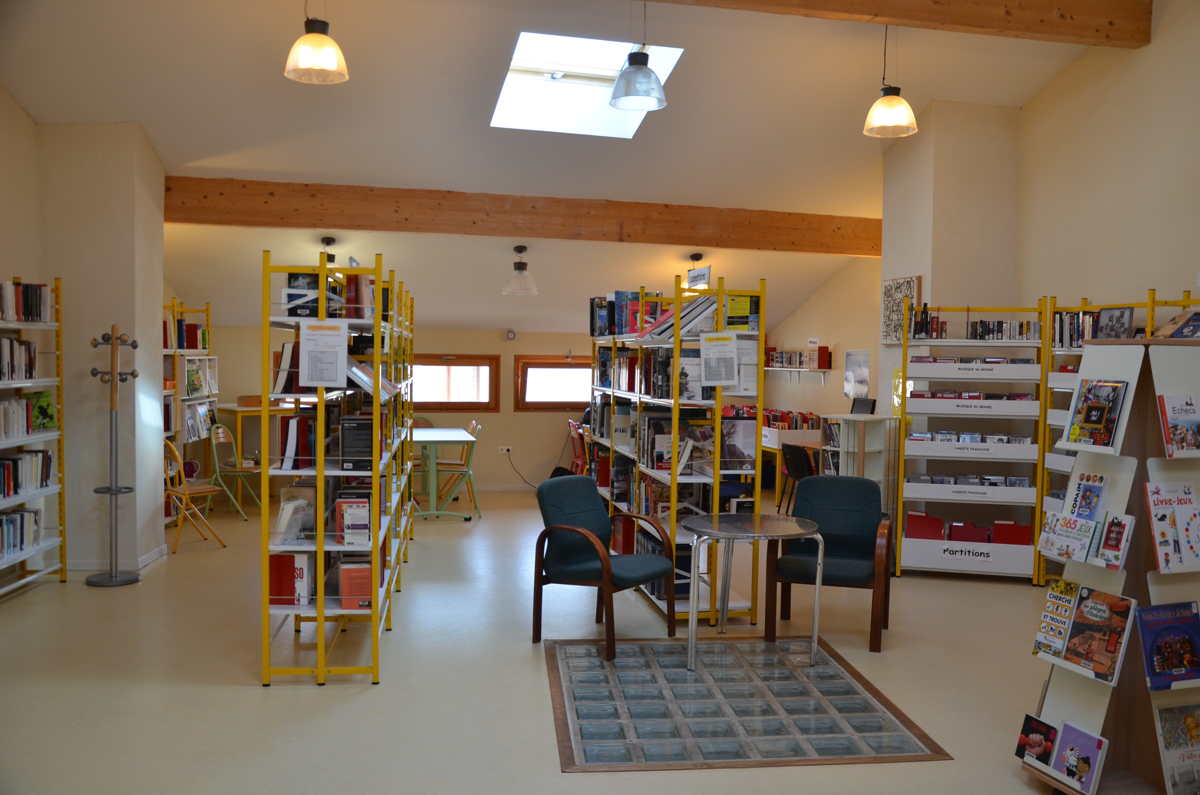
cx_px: 600
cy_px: 398
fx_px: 1048
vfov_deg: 41.5
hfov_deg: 59.6
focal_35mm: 32
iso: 400
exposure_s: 1/80
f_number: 4.5
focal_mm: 21
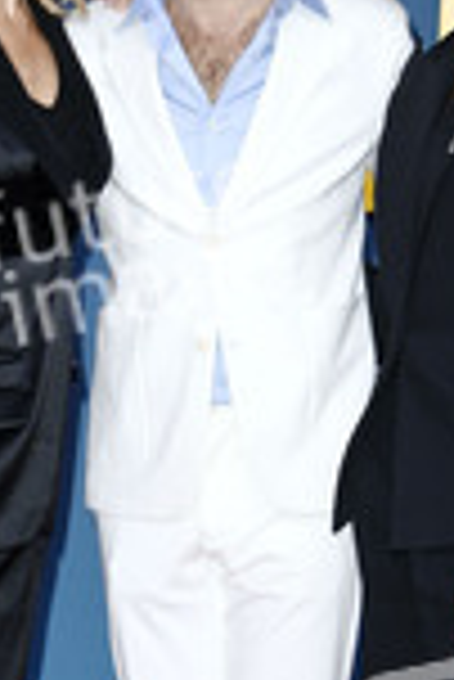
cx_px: 180
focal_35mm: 238
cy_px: 495
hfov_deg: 5.8
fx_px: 4492
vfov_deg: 8.6
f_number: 5.6
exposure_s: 1/200
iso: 800
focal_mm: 90
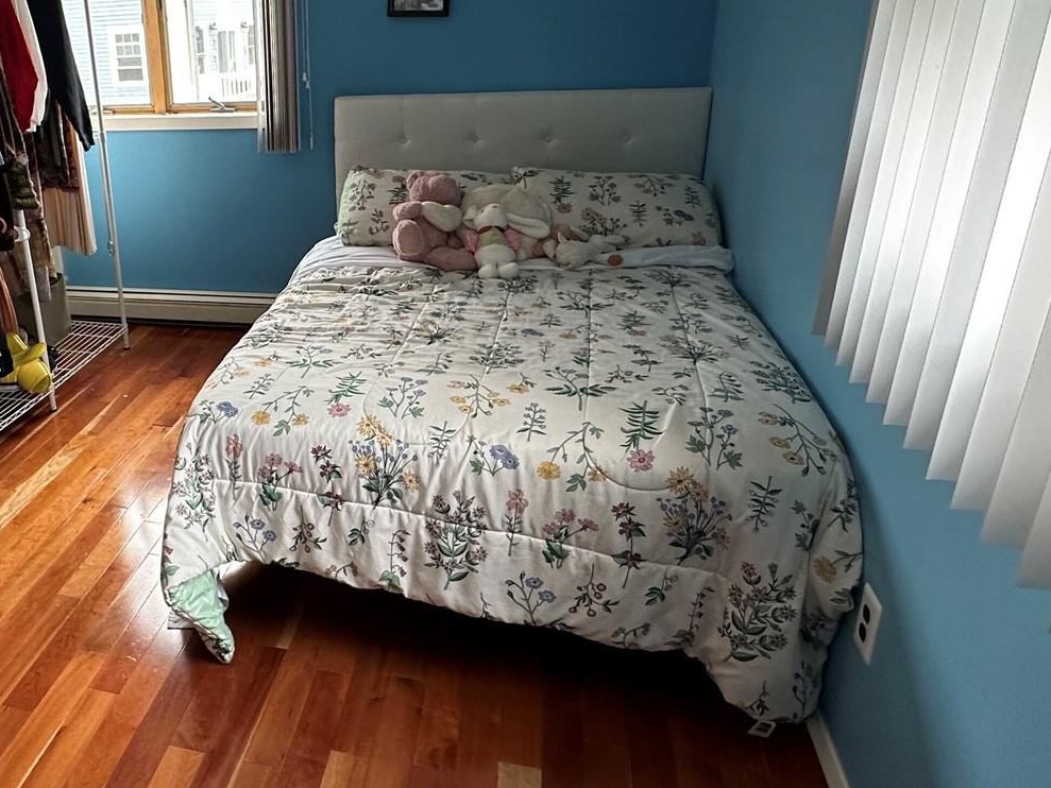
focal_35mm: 29
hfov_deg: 58.4
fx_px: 881
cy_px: 339
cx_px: 259
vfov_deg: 48.1
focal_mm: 2.22
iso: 160
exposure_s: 1/60
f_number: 2.2
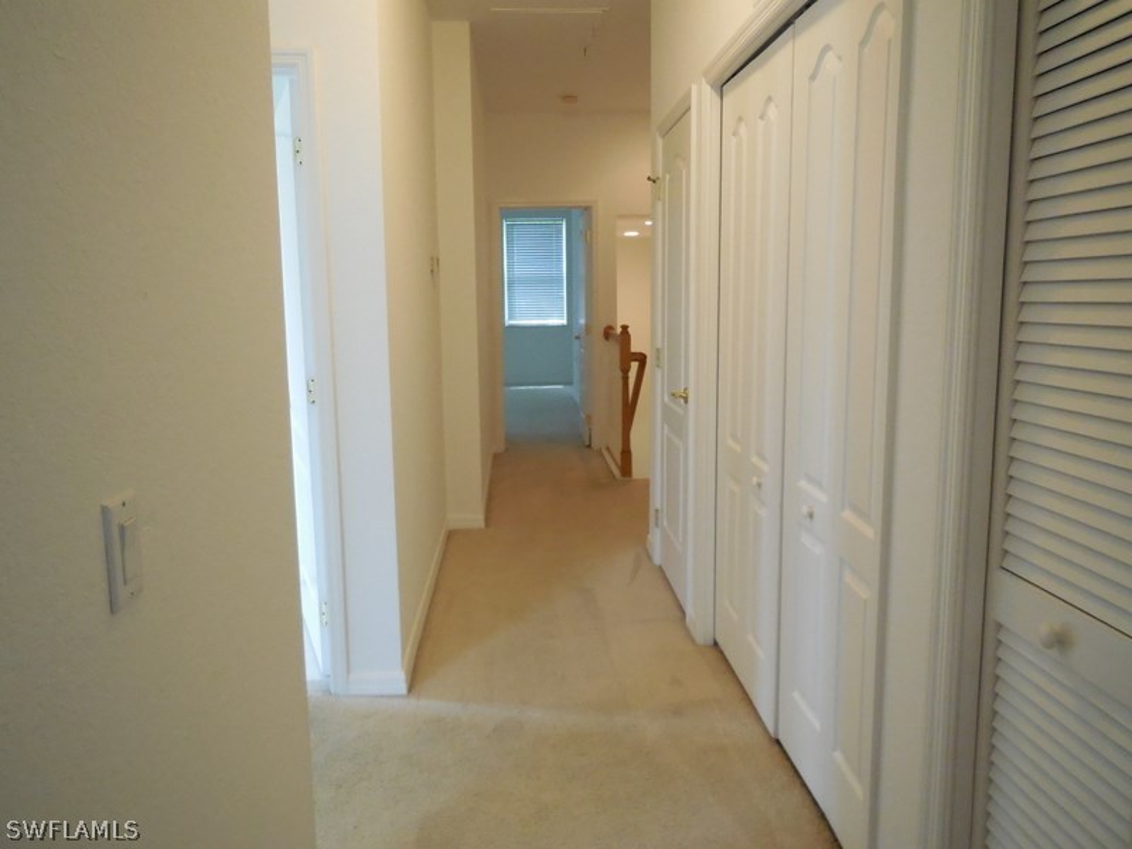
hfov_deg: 69.4
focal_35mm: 25
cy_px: 424
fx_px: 818
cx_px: 566
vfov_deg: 54.9
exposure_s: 1/80
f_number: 3.1
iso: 800
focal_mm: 4.5
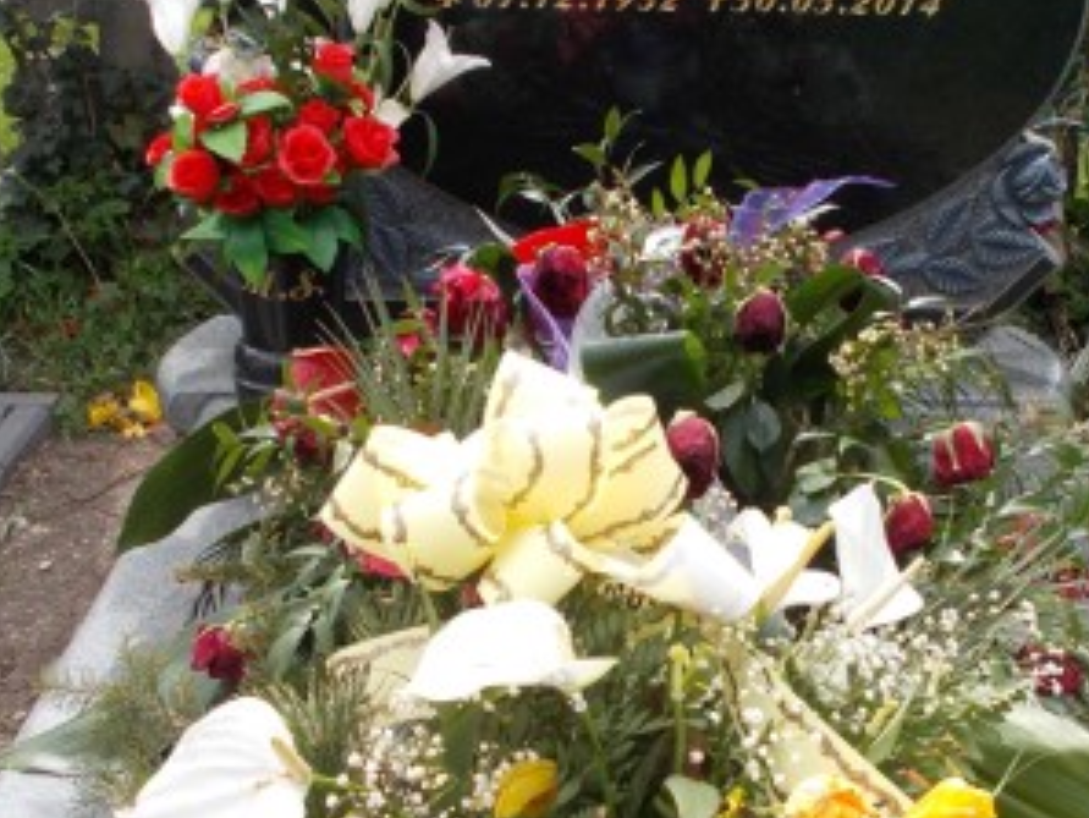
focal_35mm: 56
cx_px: 675
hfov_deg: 34.2
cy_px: 477
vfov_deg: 26.1
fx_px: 1762
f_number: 3.2
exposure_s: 1/500
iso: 80
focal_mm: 4.6
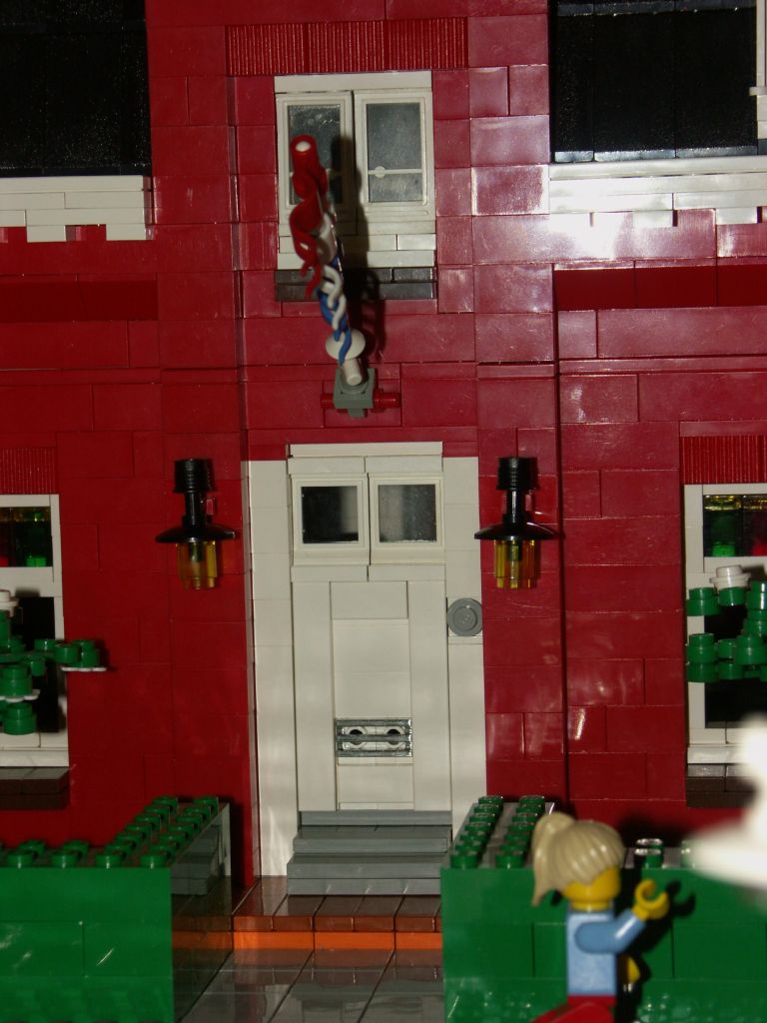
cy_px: 512
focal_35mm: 101
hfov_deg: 14.6
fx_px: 2984
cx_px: 384
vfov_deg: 19.4
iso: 200
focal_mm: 25.73
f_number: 5
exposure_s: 1/100
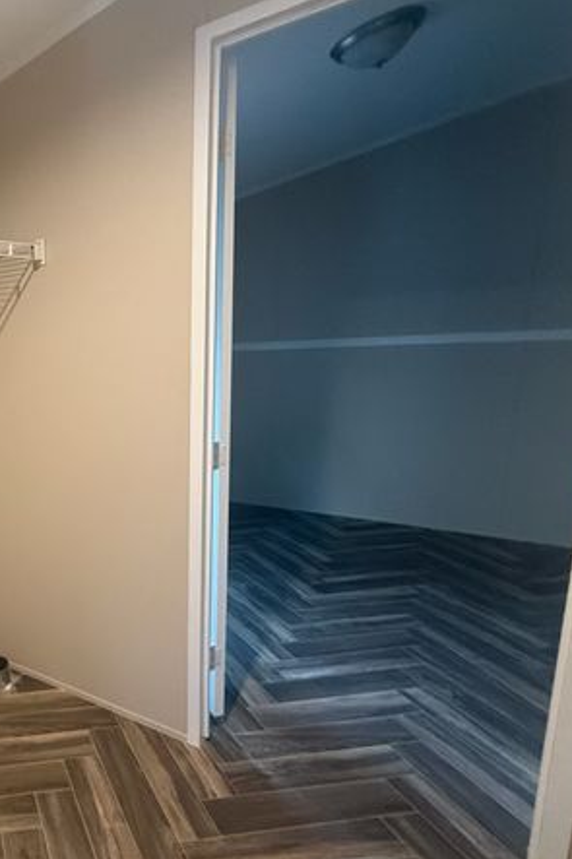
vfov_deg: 76.1
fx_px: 549
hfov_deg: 44.3
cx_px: -35
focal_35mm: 23
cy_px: 443
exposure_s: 1/60
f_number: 2.2
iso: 400
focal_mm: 2.22
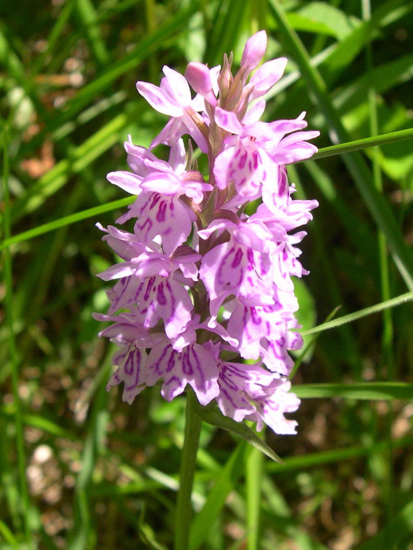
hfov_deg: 37.7
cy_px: 275
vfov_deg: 49.0
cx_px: 206
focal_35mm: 38
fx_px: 604
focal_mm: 8
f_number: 7.6
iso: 100
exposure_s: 1/88
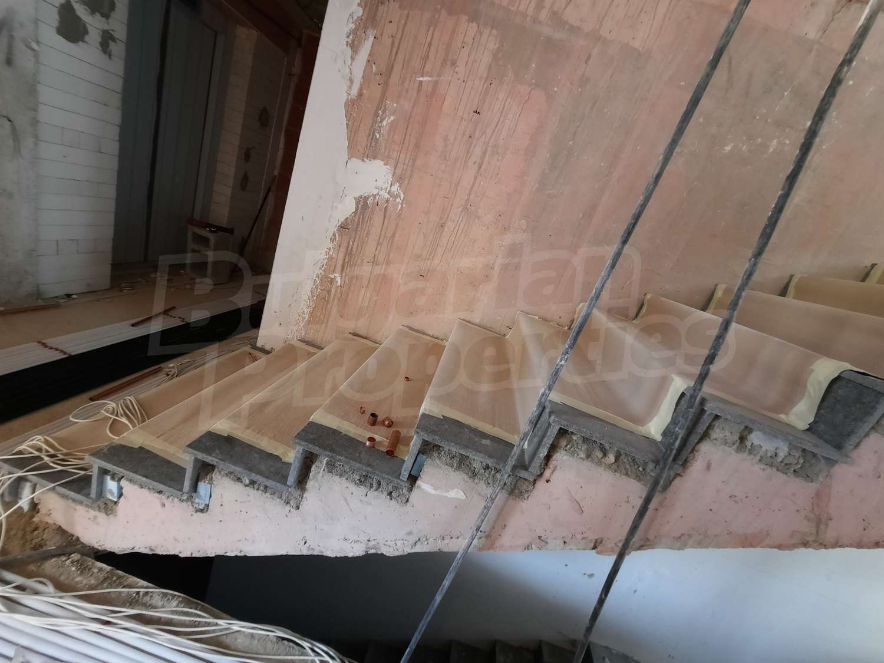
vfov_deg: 89.9
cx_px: 442
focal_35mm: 13
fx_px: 332
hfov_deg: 106.2
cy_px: 332
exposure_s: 1/25
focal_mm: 1.74
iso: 250
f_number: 2.2
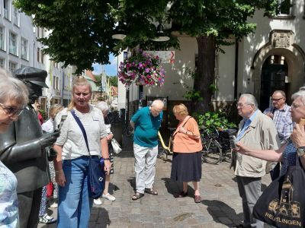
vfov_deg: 51.4
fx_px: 238
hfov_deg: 65.3
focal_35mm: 27
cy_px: 114
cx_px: 152
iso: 40
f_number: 1.8
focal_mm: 4
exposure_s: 1/1067
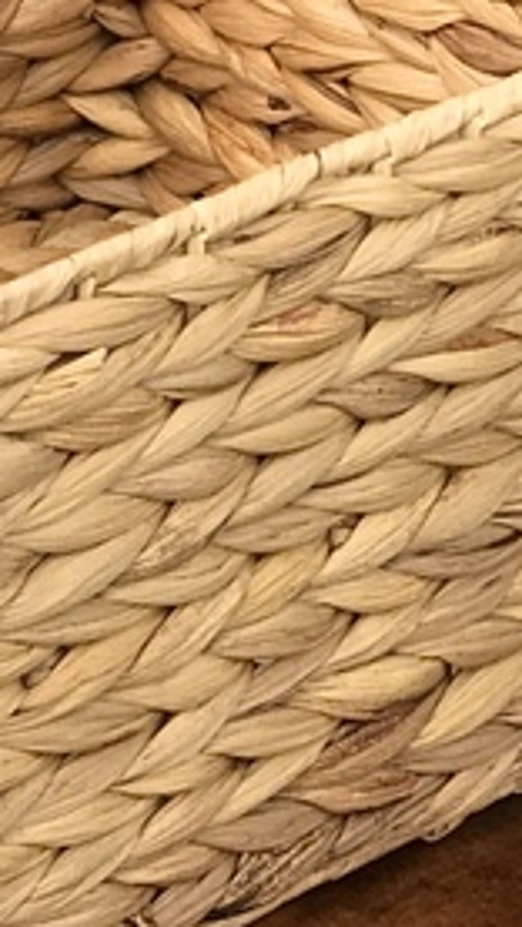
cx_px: -602
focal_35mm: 224
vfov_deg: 9.6
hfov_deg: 5.3
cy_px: 131
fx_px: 5507
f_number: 2.8
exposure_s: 1/297
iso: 20
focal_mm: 6.6
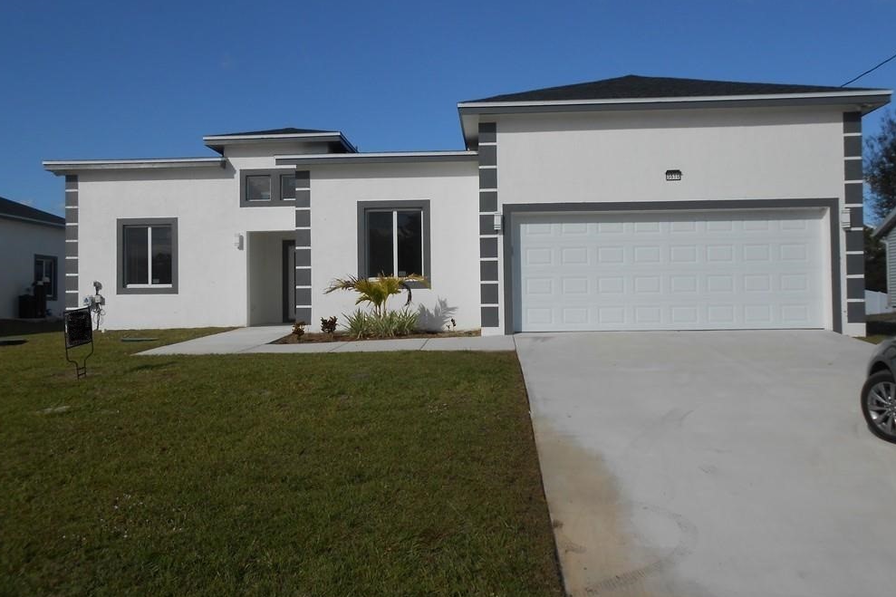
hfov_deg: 65.5
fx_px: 697
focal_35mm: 28
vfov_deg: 46.4
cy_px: 287
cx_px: 442
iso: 80
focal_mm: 4.6
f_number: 11.5
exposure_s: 1/250
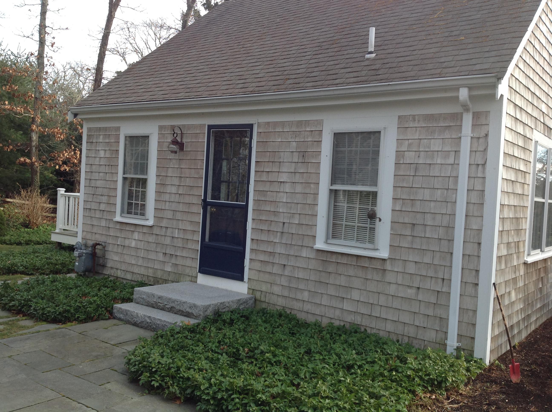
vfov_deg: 40.6
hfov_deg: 52.7
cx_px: 276
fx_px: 557
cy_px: 206
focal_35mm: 35
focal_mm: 4.28
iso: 50
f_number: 2.4
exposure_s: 1/343
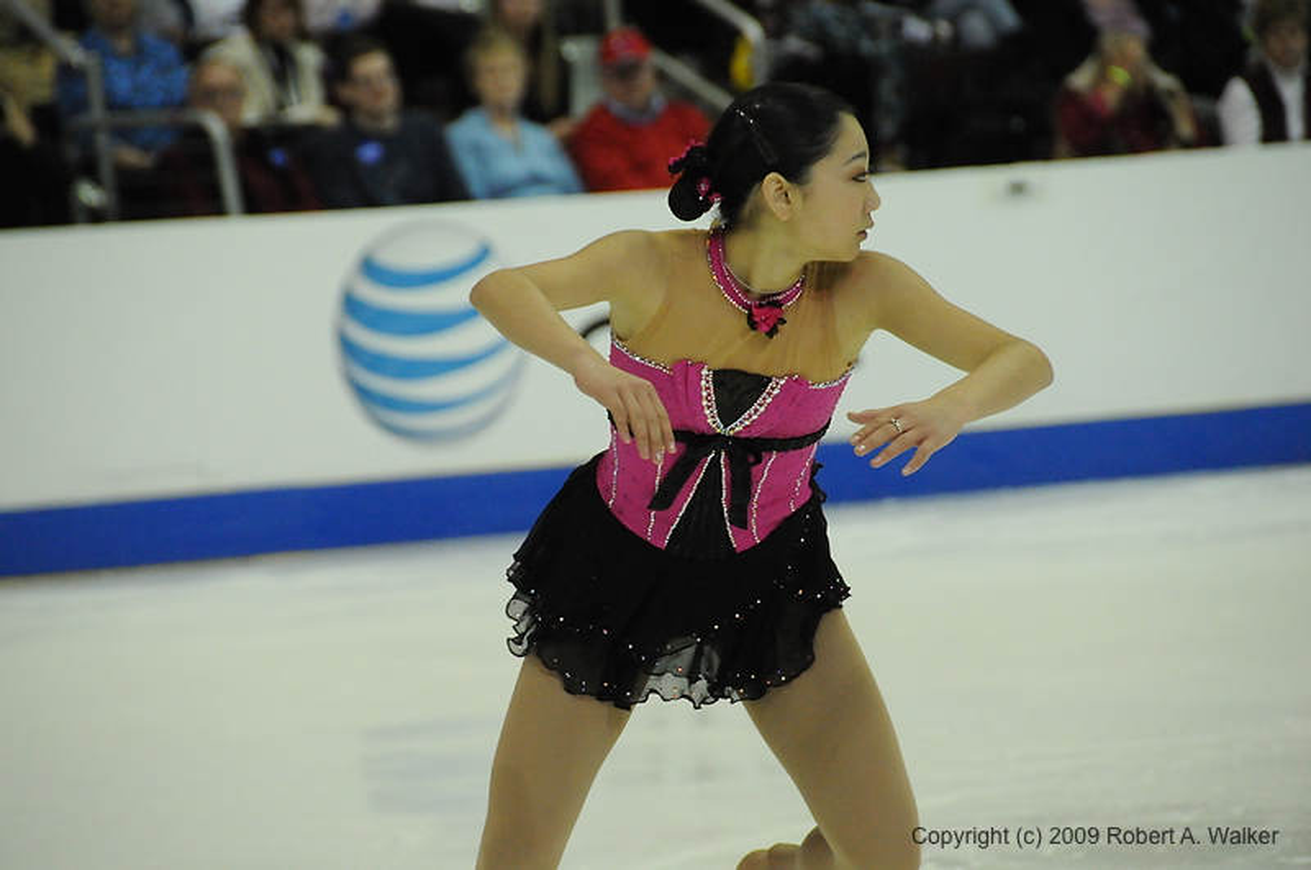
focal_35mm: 255
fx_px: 9273
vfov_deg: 5.4
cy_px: 435
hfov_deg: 8.1
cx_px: 656
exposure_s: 1/1250
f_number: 5.6
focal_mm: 170
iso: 3200
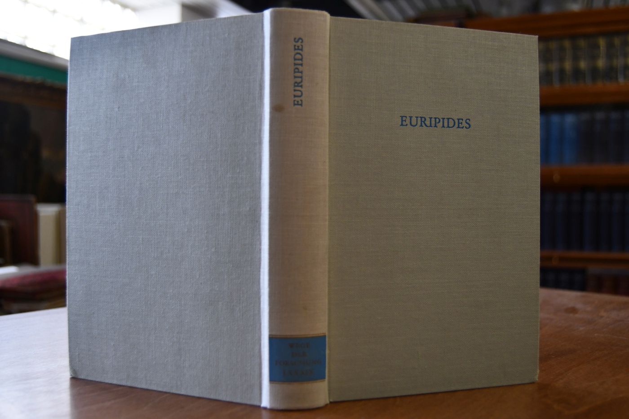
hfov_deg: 57.2
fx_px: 576
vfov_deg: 40.0
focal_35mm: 33
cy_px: 210
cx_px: 314
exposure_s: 1/250
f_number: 3.5
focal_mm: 22
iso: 800
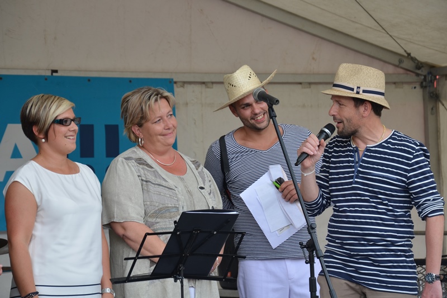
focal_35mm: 138
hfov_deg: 14.9
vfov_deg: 9.9
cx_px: 224
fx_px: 1713
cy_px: 149
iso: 220
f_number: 5.6
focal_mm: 92
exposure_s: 1/60
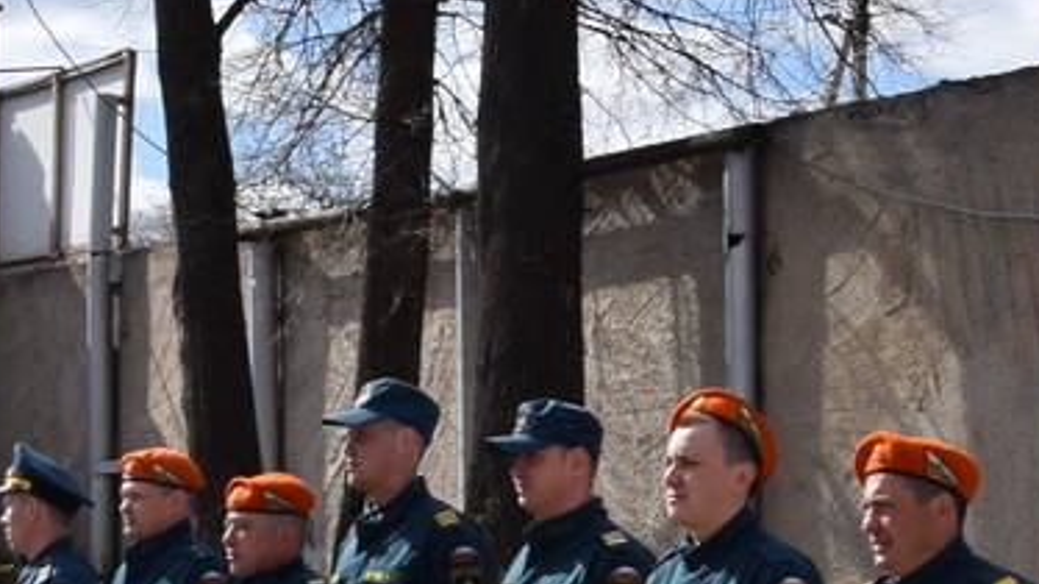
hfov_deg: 17.7
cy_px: 712
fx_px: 3332
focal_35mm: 121
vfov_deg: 9.9
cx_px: 722
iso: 100
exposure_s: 1/200
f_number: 11
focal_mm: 18
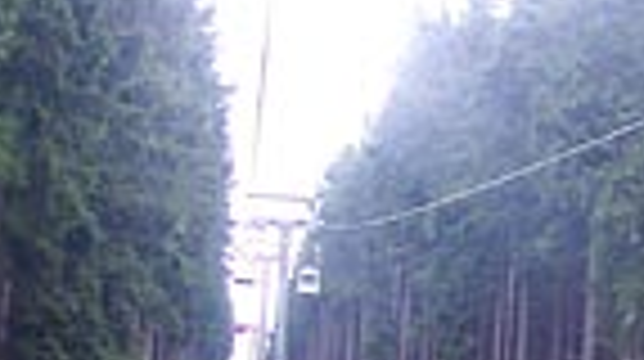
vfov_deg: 9.6
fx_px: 2098
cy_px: 466
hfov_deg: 17.1
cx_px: 633
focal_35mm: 123
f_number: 2.8
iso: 64
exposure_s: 1/40
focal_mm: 6.3
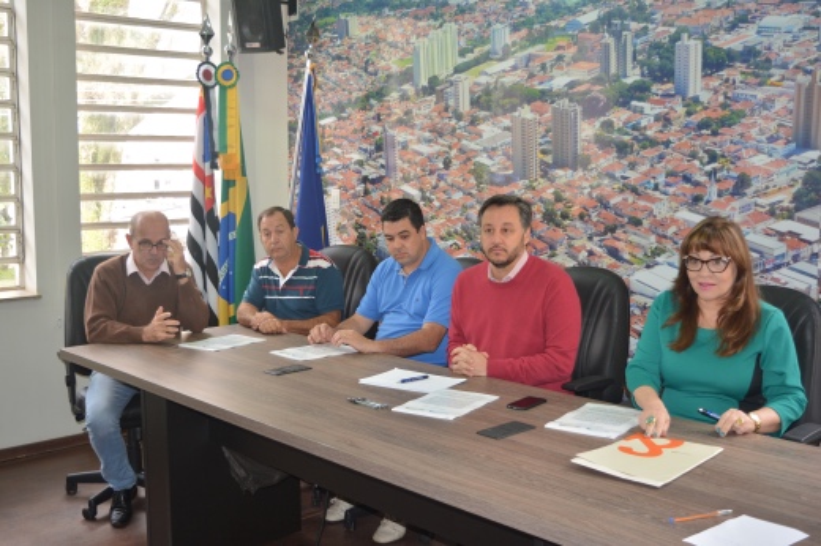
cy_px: 273
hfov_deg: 48.0
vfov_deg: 33.0
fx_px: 923
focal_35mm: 40
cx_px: 410
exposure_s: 1/100
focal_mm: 27
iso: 400
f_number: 4
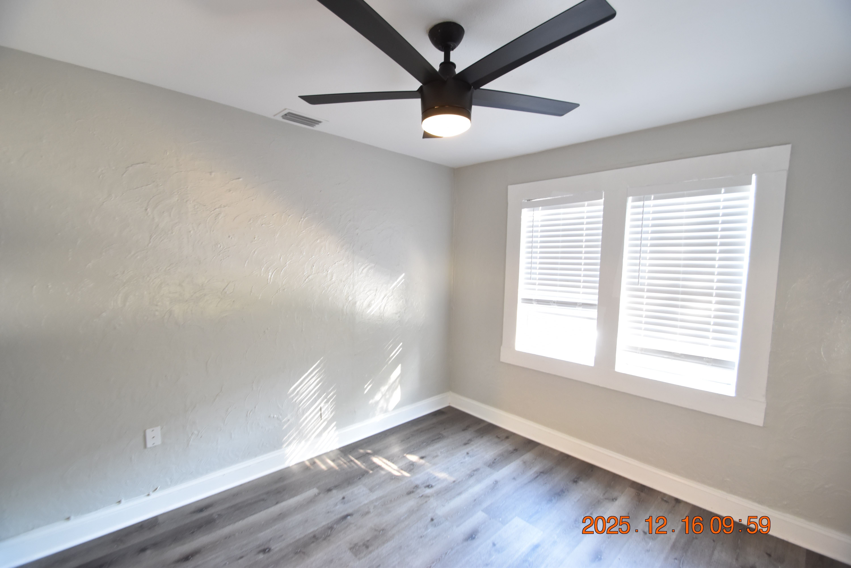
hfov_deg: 100.4
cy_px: 284
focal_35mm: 15
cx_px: 426
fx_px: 355
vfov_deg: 77.3
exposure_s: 1/20
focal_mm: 10
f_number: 3.5
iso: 800
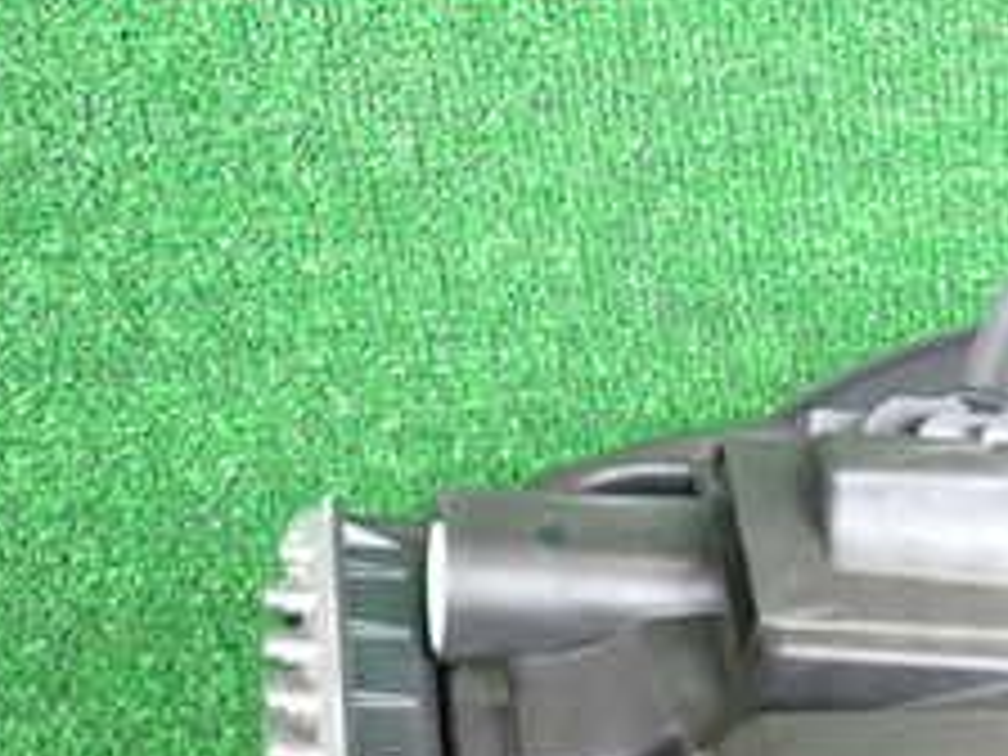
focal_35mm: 67
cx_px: 1138
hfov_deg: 26.4
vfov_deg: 20.6
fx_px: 1951
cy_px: 891
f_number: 2
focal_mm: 4.5
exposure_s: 1/100
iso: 640
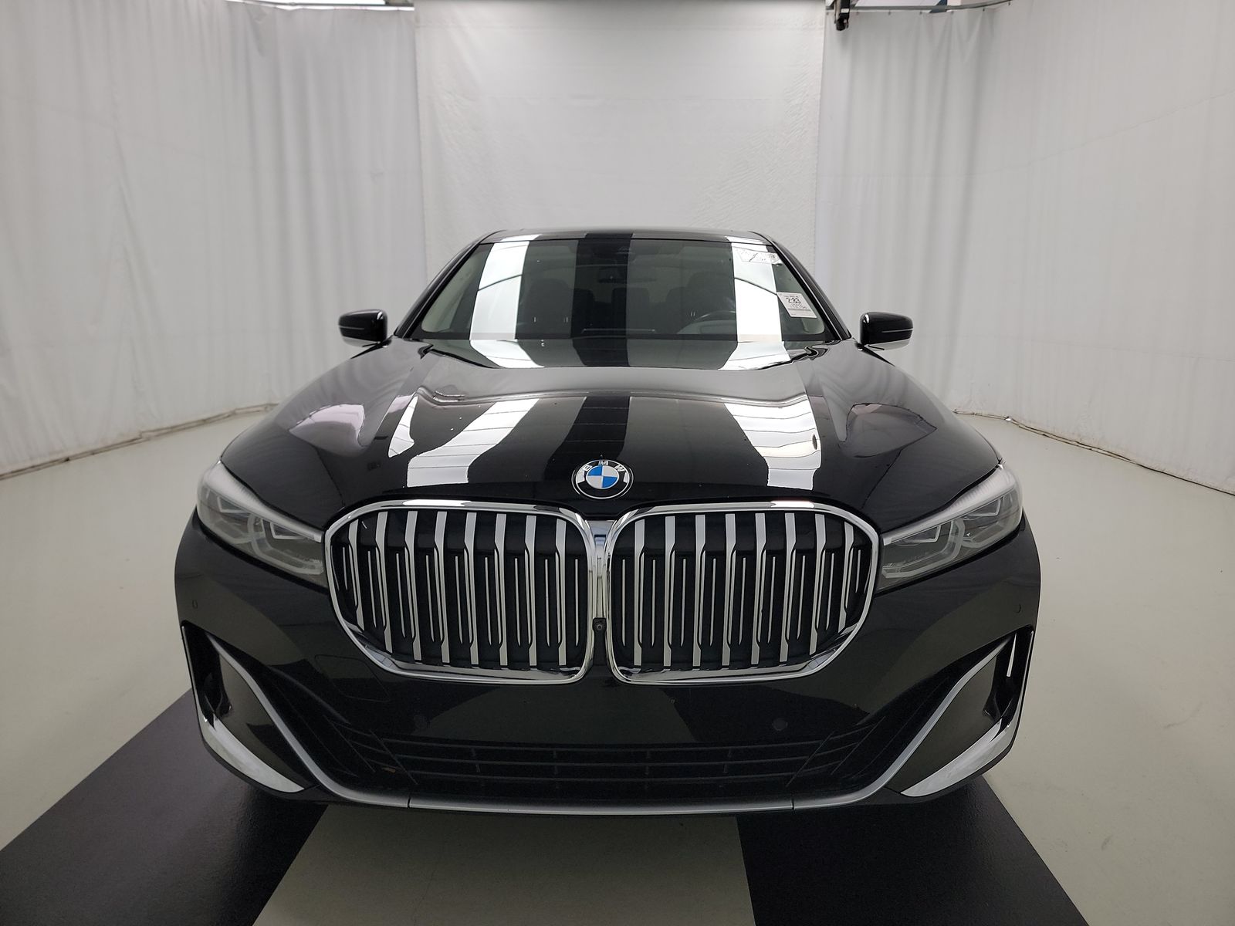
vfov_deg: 56.8
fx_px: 856
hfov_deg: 71.6
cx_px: 618
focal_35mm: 24
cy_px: 463
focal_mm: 6.7
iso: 170
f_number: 1.8
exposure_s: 1/59
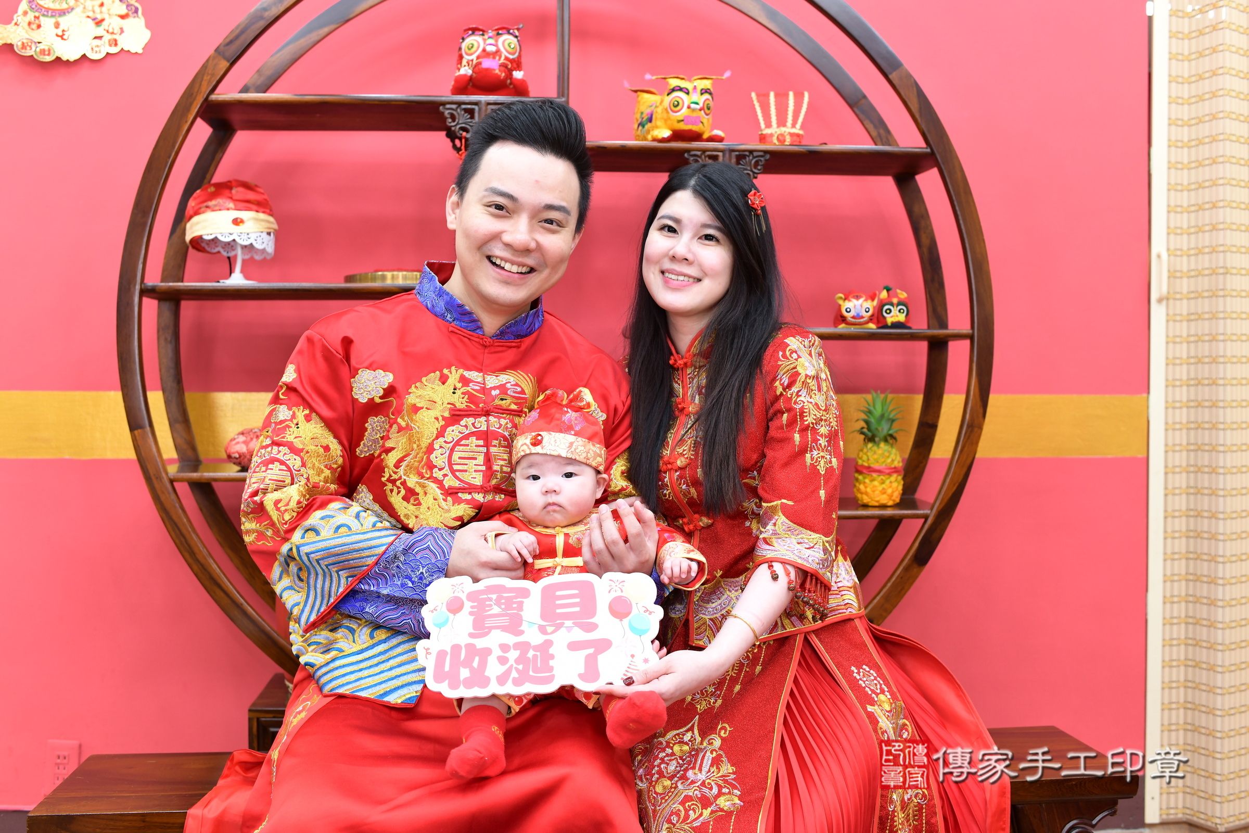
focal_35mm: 35
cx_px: 624
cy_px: 416
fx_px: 1214
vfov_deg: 37.9
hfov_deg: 54.4
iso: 800
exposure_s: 1/200
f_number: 4.5
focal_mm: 35
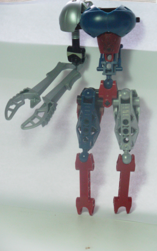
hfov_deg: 12.8
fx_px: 698
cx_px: 93
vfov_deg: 20.4
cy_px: 126
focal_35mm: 102
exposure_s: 1/35.9
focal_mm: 15.9
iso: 159
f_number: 3.9
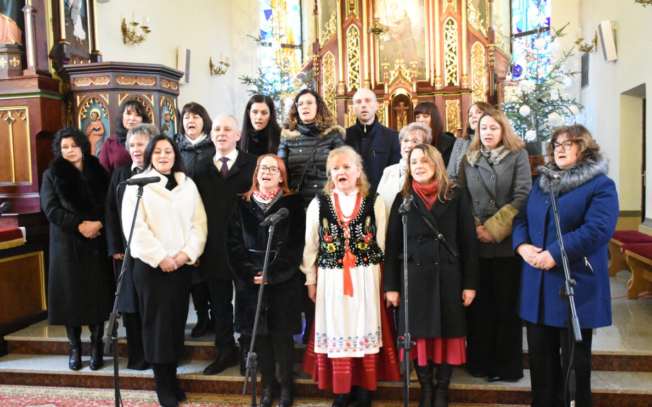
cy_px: 213
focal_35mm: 36
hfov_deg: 54.6
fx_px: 631
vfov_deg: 35.8
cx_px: 325
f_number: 3.8
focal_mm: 23
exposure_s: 1/125
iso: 11400
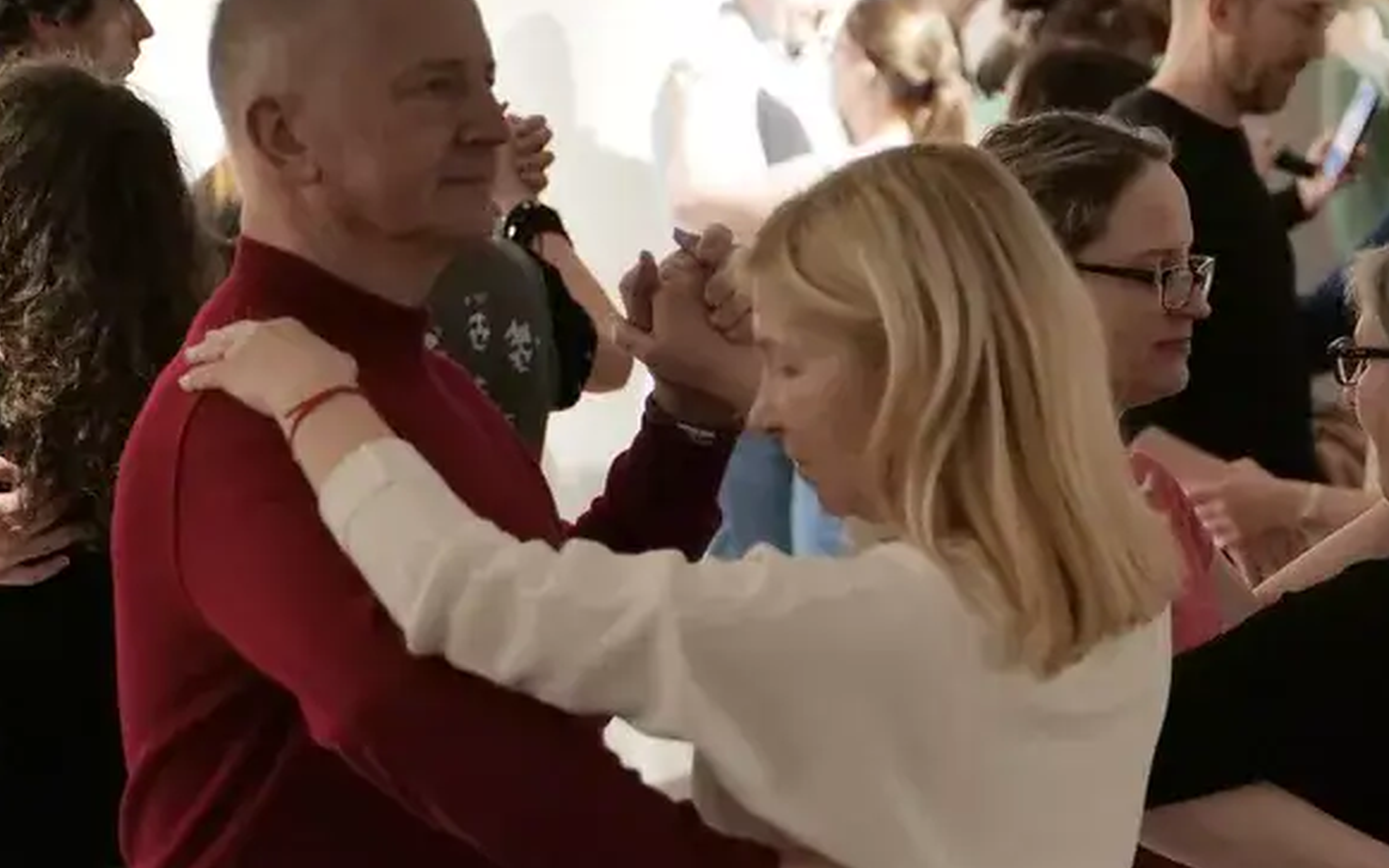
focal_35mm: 143
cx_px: 1255
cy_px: 845
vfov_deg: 9.1
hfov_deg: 14.5
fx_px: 5413
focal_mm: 59
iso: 2500
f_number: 2.8
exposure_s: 1/320
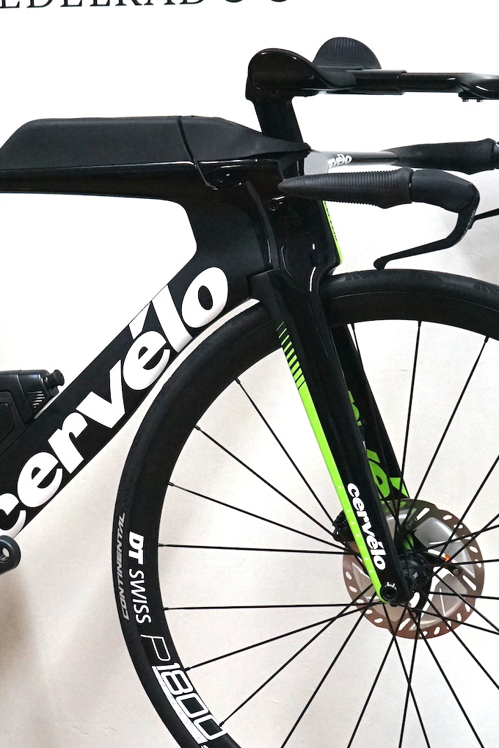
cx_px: 84
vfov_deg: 18.9
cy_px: 406
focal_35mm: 108
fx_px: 2244
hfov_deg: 12.6
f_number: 5
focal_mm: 58
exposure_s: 1/160
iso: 3200
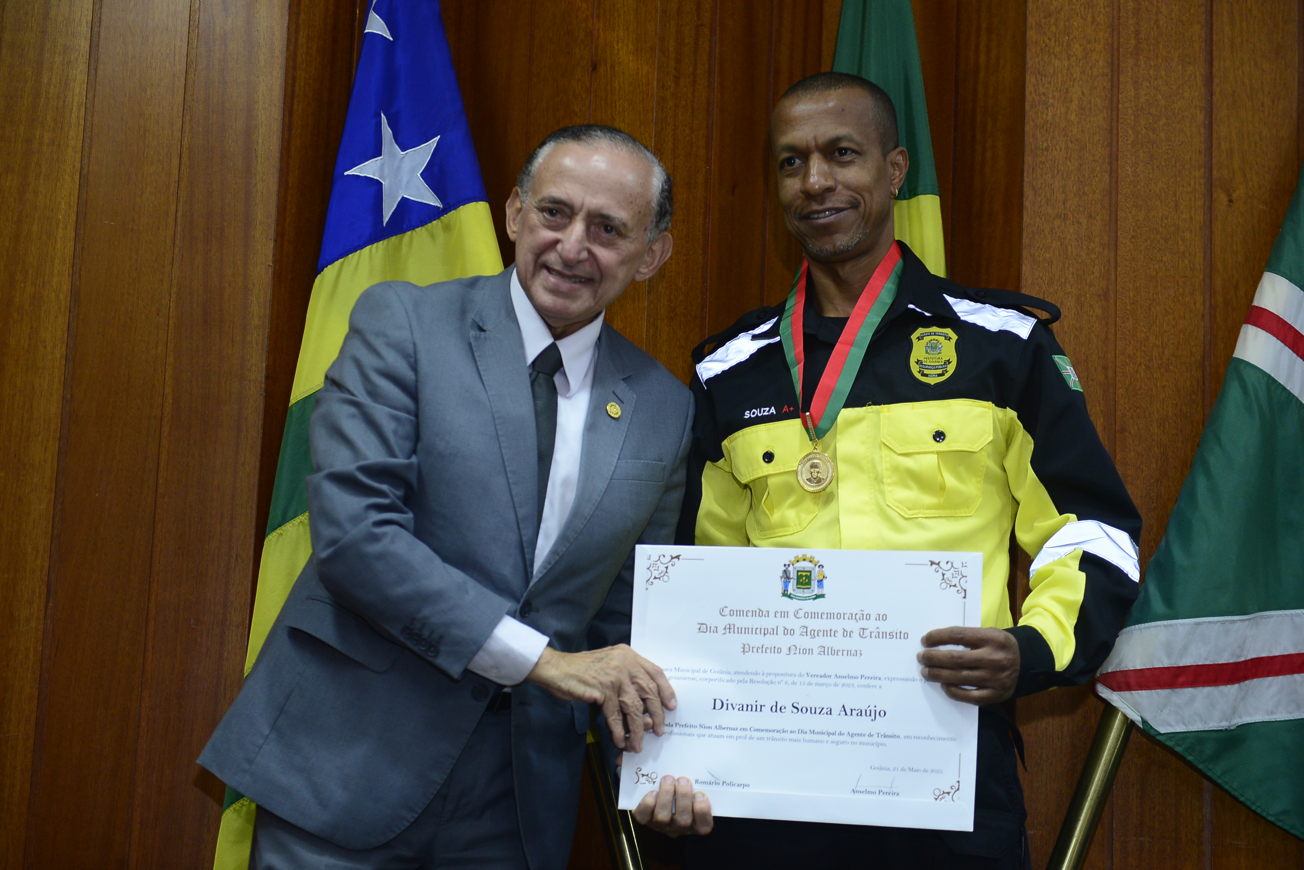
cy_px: 435
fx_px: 2536
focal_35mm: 70
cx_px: 652
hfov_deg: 28.8
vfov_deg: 19.5
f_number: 3.5
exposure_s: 1/125
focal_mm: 70
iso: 1600
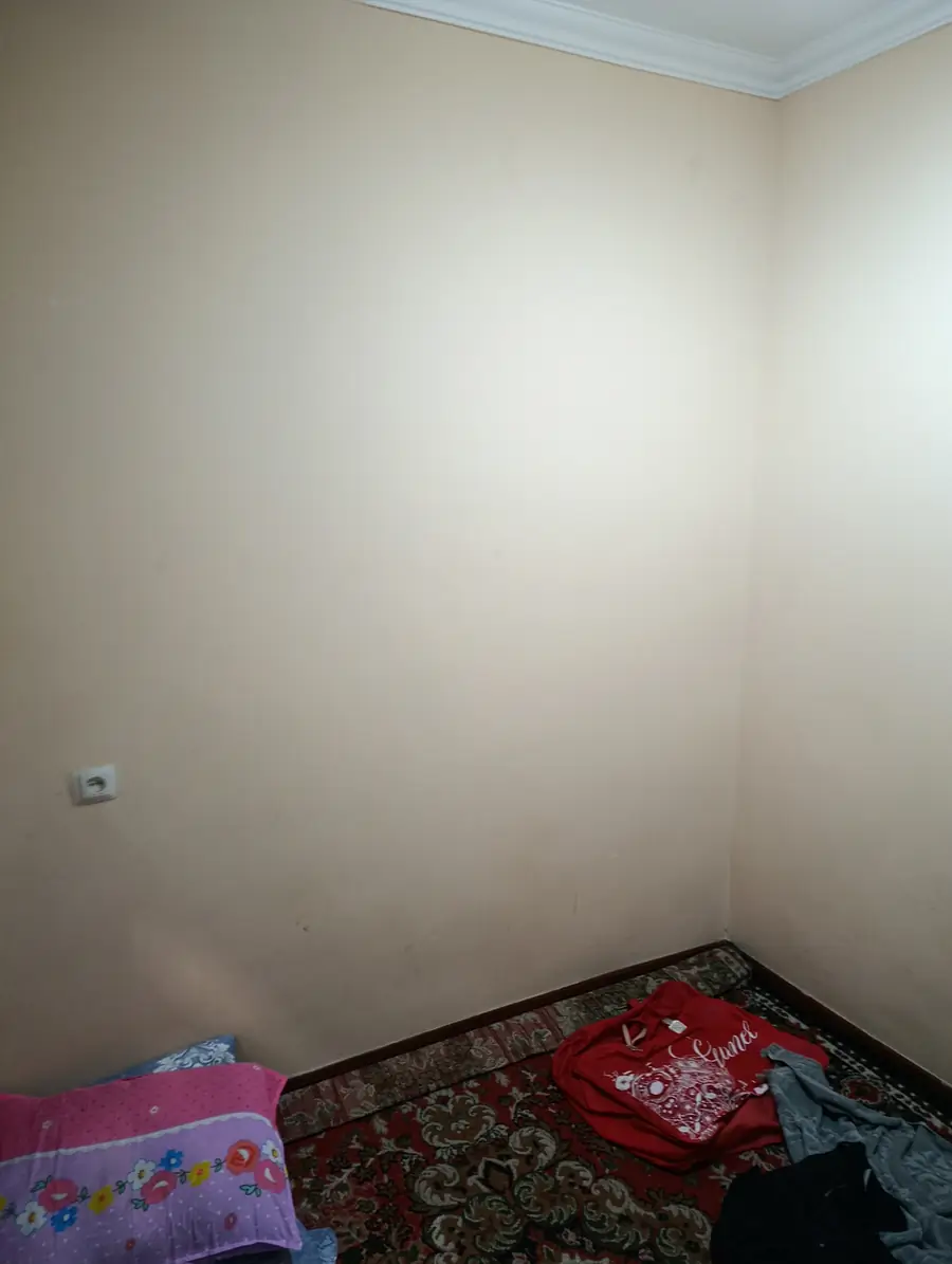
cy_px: 632
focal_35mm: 23
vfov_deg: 73.8
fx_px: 841
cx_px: 476
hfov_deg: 59.0
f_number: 1.65
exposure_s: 1/50
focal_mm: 6.11
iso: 1118
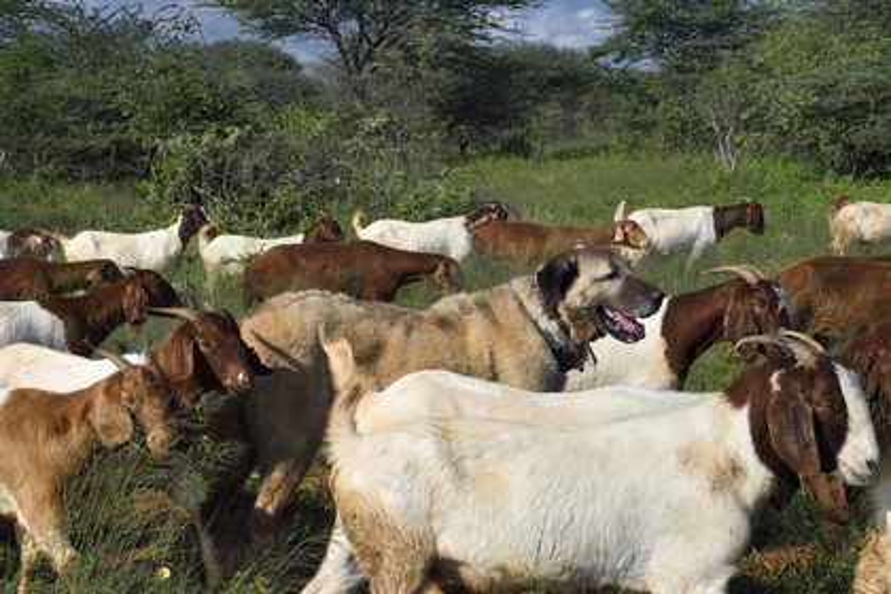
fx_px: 1435
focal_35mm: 58
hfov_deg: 34.5
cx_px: 446
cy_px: 297
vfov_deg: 23.4
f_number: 18
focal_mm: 58
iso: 400
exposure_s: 1/500
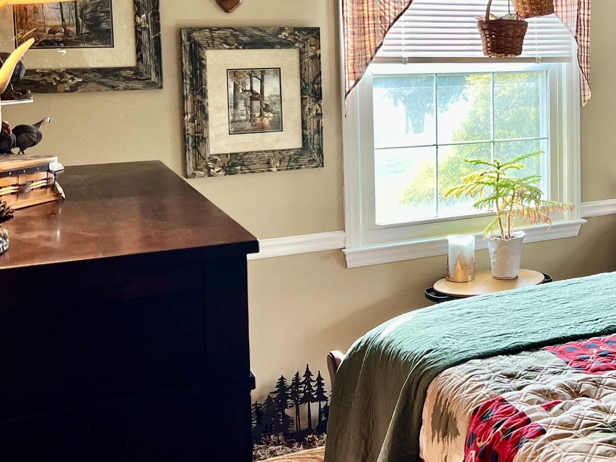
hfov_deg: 35.6
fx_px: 890
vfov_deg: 28.9
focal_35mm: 50
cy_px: 143
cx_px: 570
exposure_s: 1/120
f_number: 1.5
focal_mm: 5.7
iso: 100
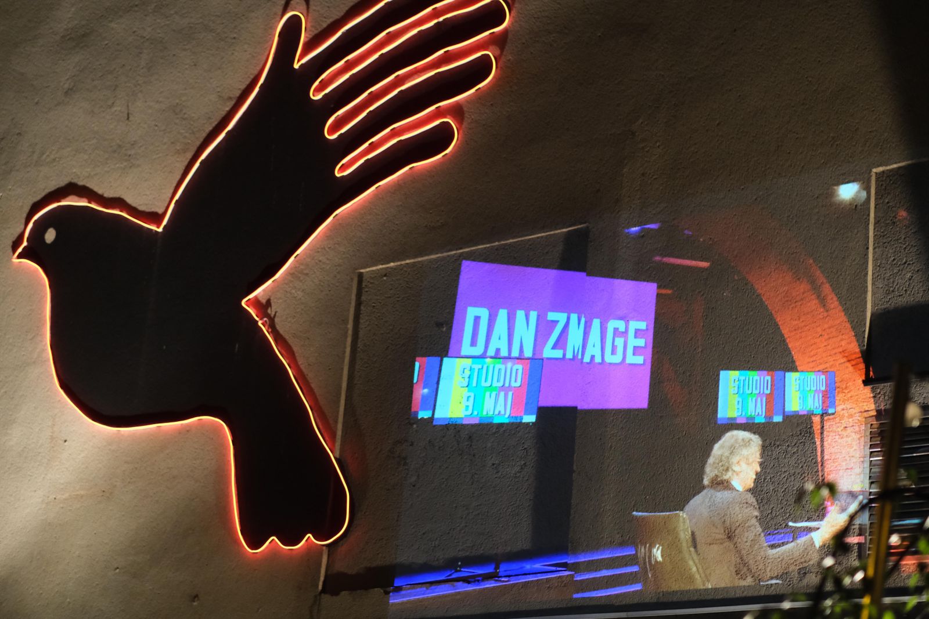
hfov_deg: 24.2
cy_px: 310
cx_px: 464
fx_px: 2168
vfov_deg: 16.3
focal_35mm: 84
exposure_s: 1/160
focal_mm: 56
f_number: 1.6
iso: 3200
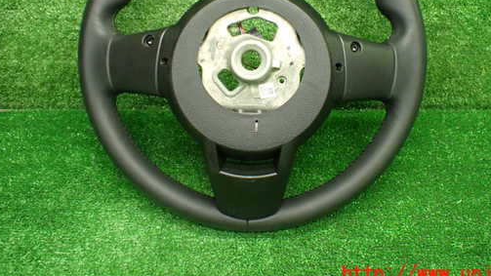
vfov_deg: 29.9
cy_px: 67
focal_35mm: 39
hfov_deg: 51.5
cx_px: 269
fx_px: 508
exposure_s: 1/100
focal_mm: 5.4
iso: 800
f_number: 2.3
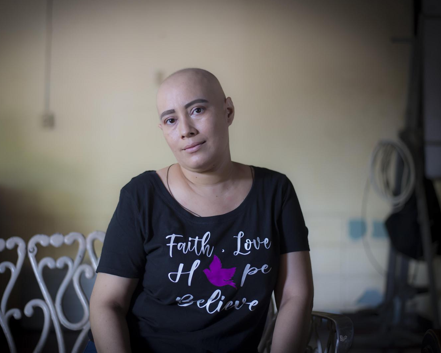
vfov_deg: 26.7
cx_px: 194
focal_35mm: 57
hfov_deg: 33.0
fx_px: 744
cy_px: 177
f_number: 1.8
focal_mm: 50
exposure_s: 1/160
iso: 800
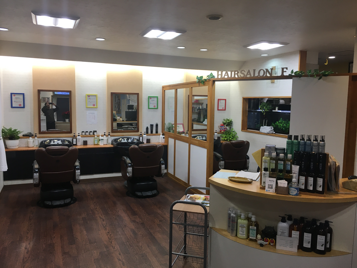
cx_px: 178
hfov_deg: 61.7
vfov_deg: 48.2
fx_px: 299
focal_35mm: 29
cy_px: 134
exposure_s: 1/30
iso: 32
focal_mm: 4.15
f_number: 2.2
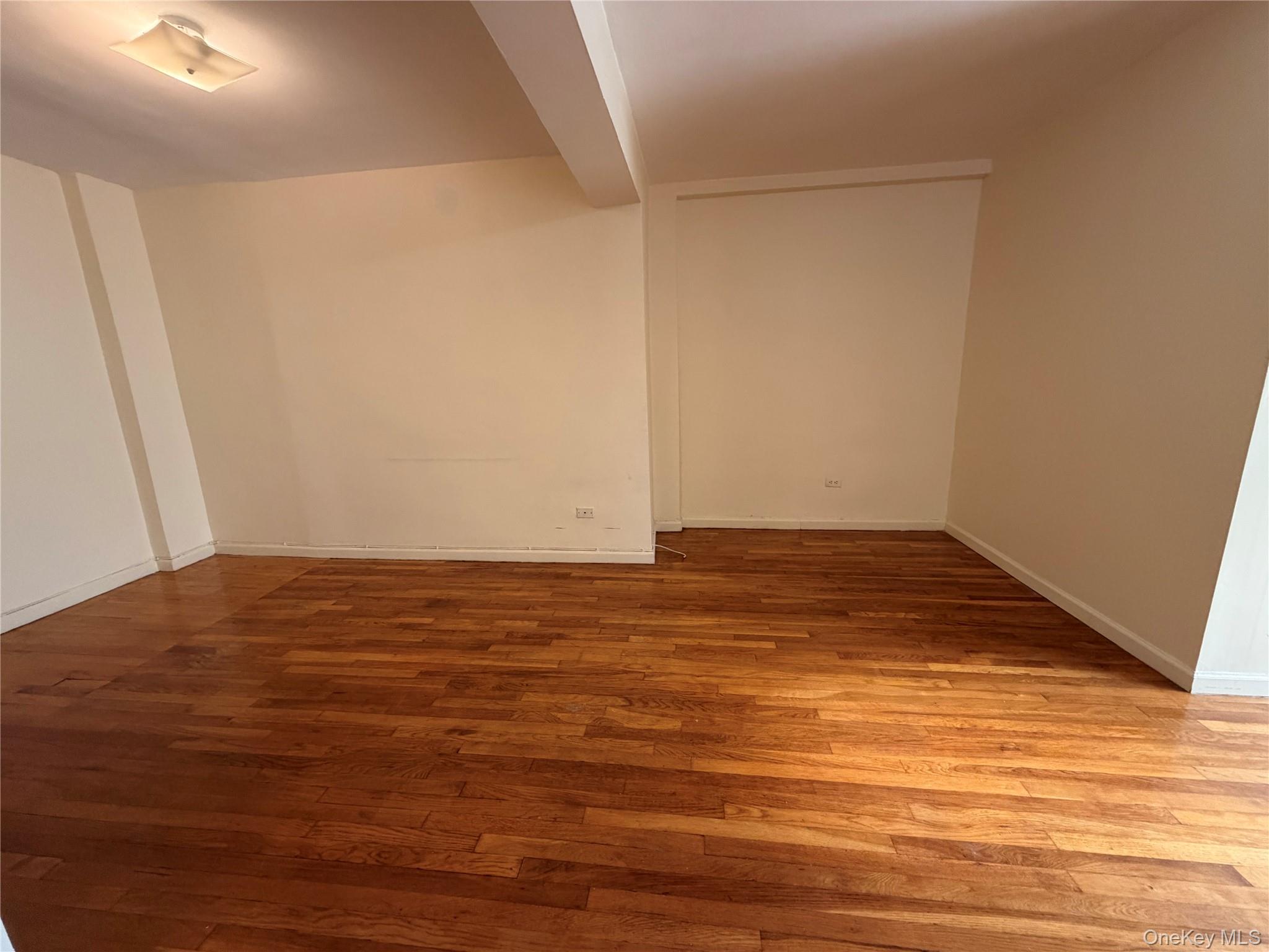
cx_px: 634
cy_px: 476
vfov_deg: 85.7
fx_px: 513
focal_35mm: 14
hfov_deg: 102.1
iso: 320
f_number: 2.2
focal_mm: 2.22
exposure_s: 1/121
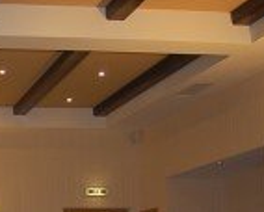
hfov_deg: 19.2
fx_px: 712
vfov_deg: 16.3
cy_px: 254
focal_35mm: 91
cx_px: -89
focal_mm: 18
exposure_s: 1/60
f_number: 4
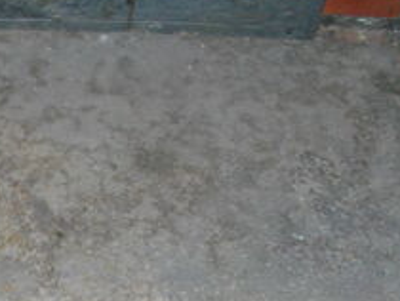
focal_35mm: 73
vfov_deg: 19.4
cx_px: 21
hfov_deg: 25.6
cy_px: 330
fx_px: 845
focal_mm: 5.7
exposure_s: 1/50
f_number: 2.9
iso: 200
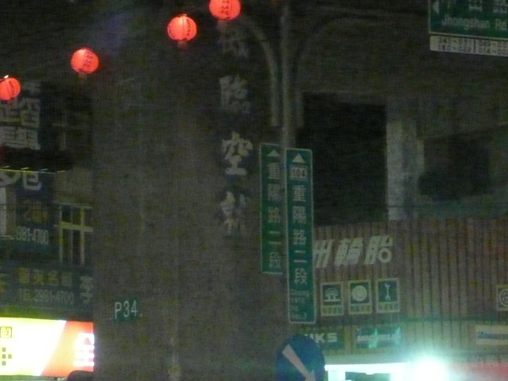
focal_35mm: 153
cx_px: 254
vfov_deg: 9.7
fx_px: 2245
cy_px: 190
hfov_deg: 12.9
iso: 1250
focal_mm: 16.8
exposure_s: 1/10
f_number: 5.6
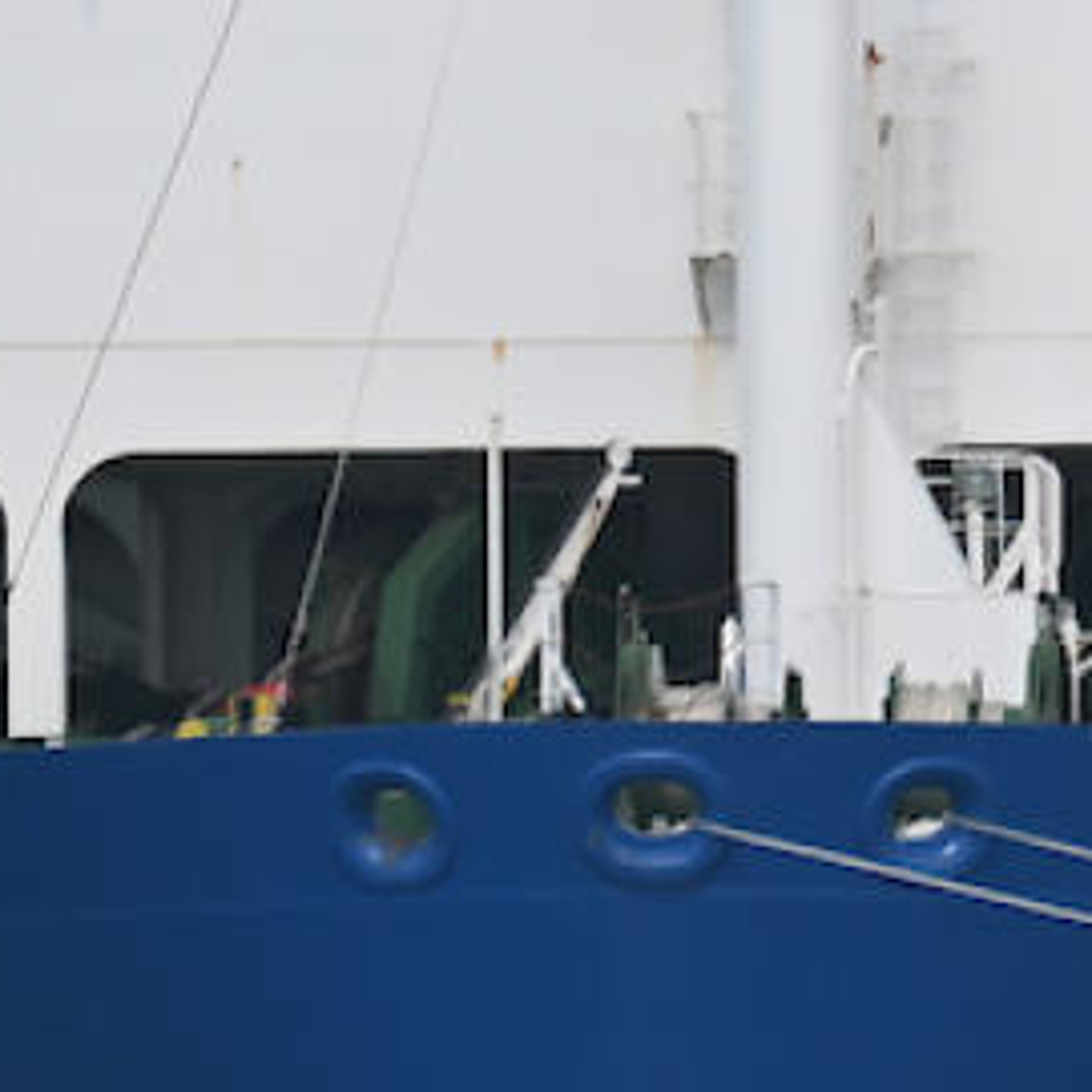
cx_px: 2845
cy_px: -645
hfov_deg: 0.6
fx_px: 99576
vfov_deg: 0.6
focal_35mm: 2790
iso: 64
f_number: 5.3
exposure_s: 1/500
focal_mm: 290
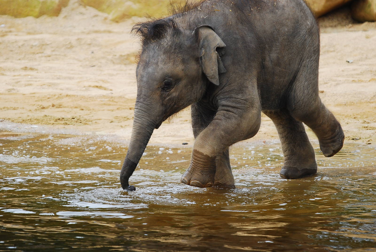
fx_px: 4235
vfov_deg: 3.4
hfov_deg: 5.1
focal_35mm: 405
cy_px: 126
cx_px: 188
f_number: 6.3
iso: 250
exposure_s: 1/100
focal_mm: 270
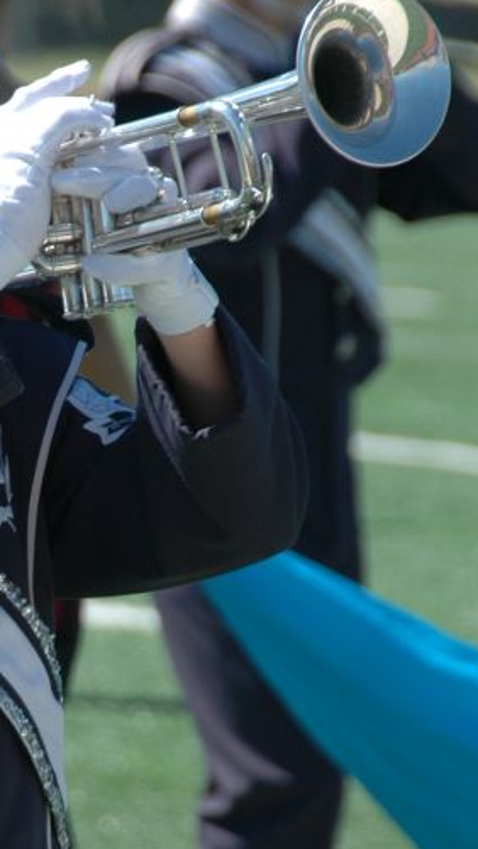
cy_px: 559
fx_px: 14459
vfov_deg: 3.4
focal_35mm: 642
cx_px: -7
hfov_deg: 1.9
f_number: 5.6
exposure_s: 1/500
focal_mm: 200
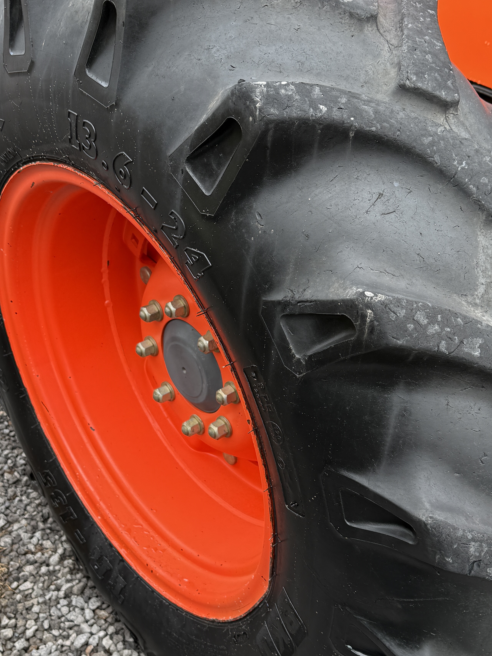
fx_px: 758
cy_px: 352
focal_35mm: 40
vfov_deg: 46.8
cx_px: 261
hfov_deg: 35.9
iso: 80
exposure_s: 1/510
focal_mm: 6.76
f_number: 1.78
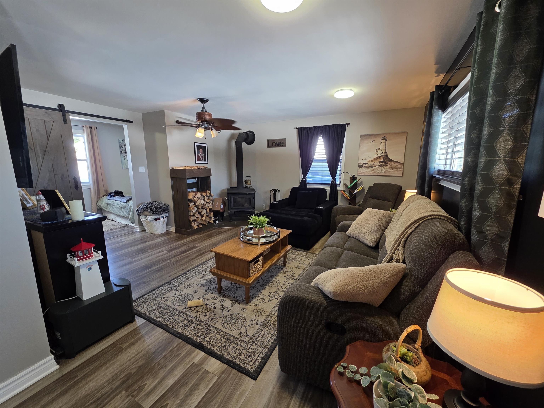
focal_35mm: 13
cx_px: 272
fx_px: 204
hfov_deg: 106.2
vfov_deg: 89.9
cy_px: 204
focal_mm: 2.2
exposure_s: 1/120
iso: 200
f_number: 1.9
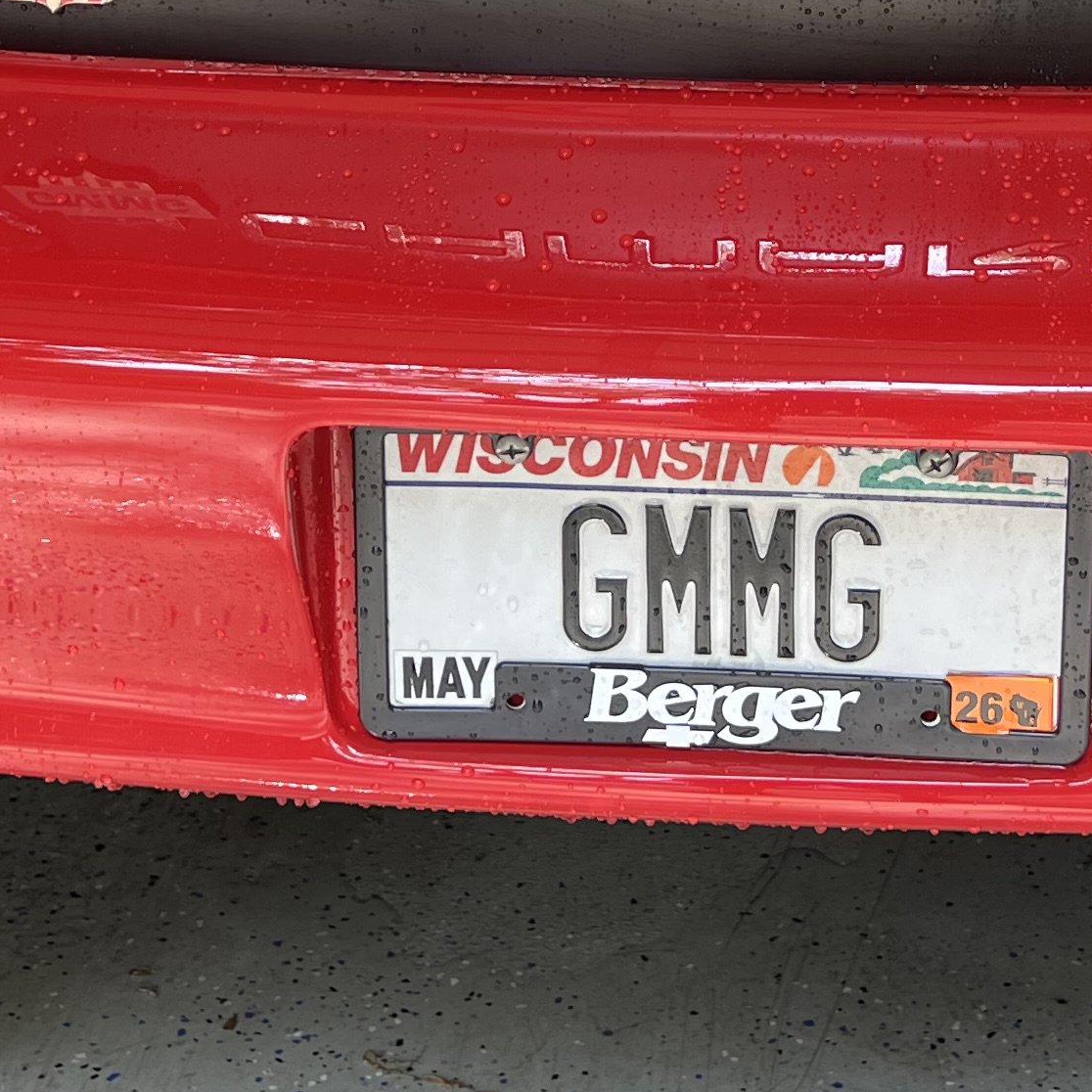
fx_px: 2962
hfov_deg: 20.8
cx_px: 677
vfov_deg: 20.4
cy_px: 66
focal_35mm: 83
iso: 40
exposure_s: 1/120
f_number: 1.5
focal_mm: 5.7
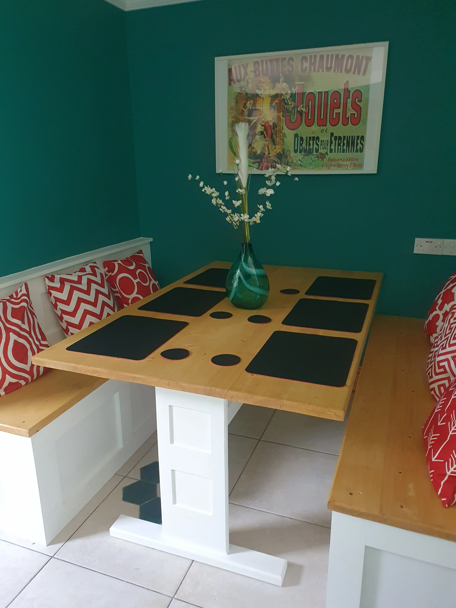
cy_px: 304
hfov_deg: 53.1
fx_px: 457
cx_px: 228
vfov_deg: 67.3
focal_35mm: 26
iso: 640
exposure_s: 1/33
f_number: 2.4
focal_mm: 4.32
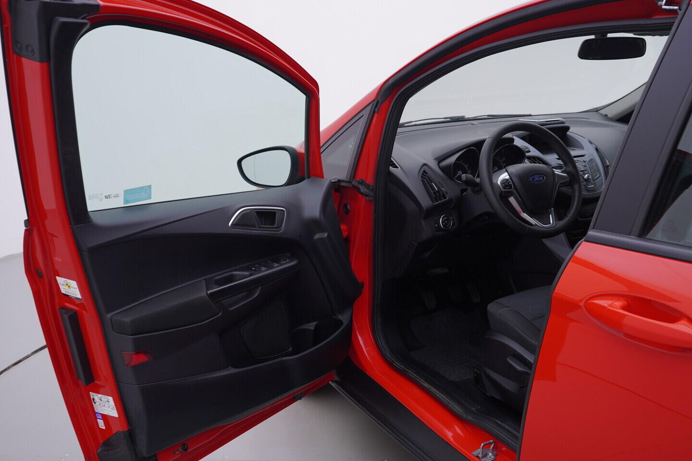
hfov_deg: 53.1
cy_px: 230
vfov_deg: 36.9
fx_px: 692
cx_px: 346
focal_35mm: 36
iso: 125
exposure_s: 1/60
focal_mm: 24
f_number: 3.5
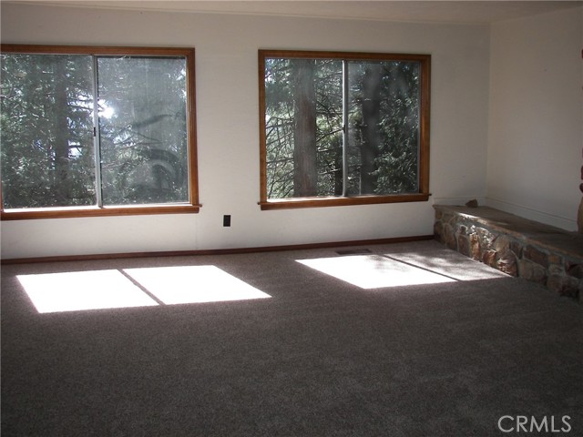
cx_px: 292
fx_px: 606
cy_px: 218
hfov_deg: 51.4
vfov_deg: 39.7
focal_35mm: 36
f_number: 2.8
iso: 50
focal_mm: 6
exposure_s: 1/160
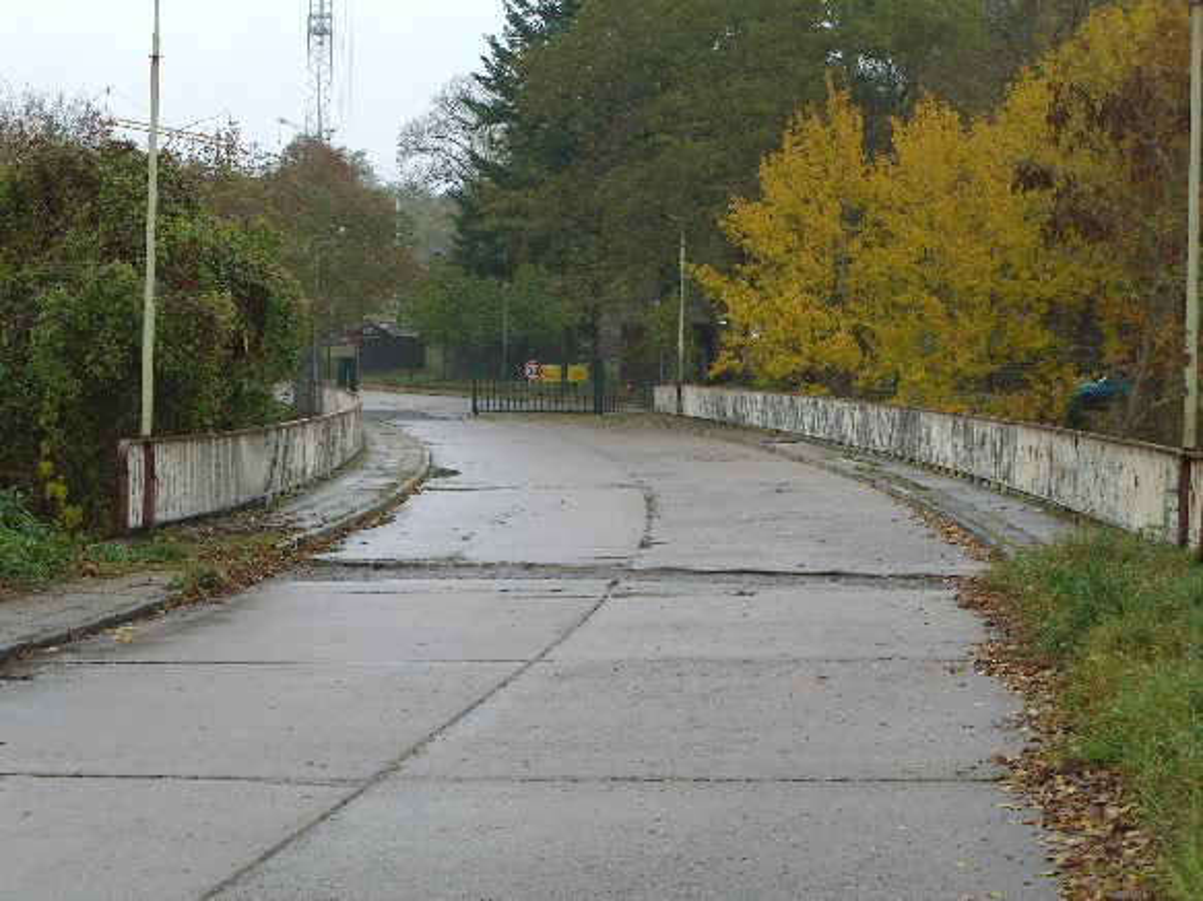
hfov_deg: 24.4
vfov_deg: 18.4
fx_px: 2780
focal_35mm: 80
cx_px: 602
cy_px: 450
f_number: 4.4
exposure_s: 1/100
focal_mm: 16.6
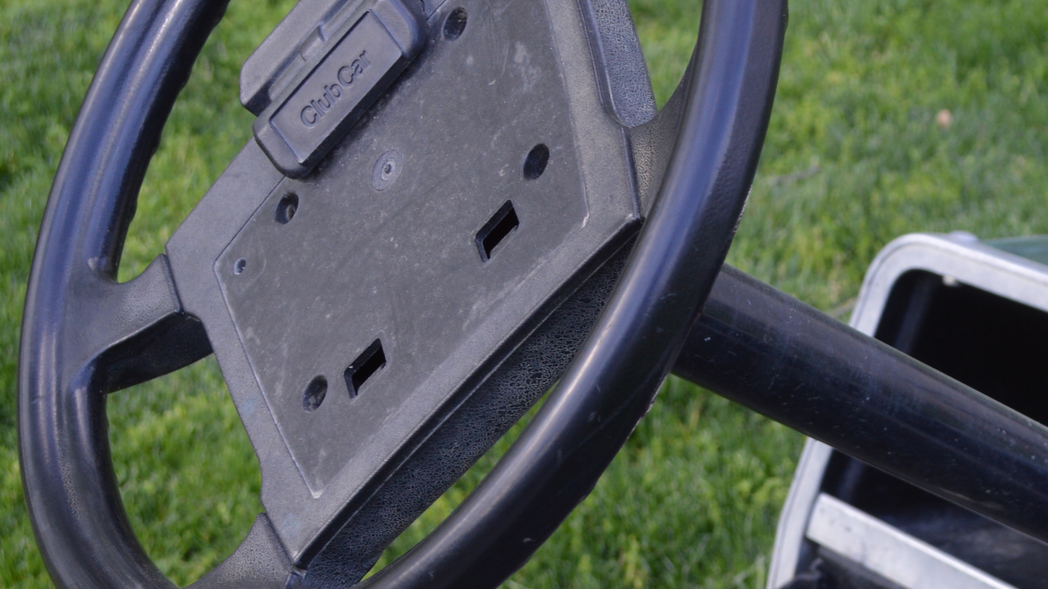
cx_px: 958
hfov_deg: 23.7
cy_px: 367
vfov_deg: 13.9
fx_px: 2418
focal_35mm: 87
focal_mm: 26
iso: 280
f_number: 5.6
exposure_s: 1/125
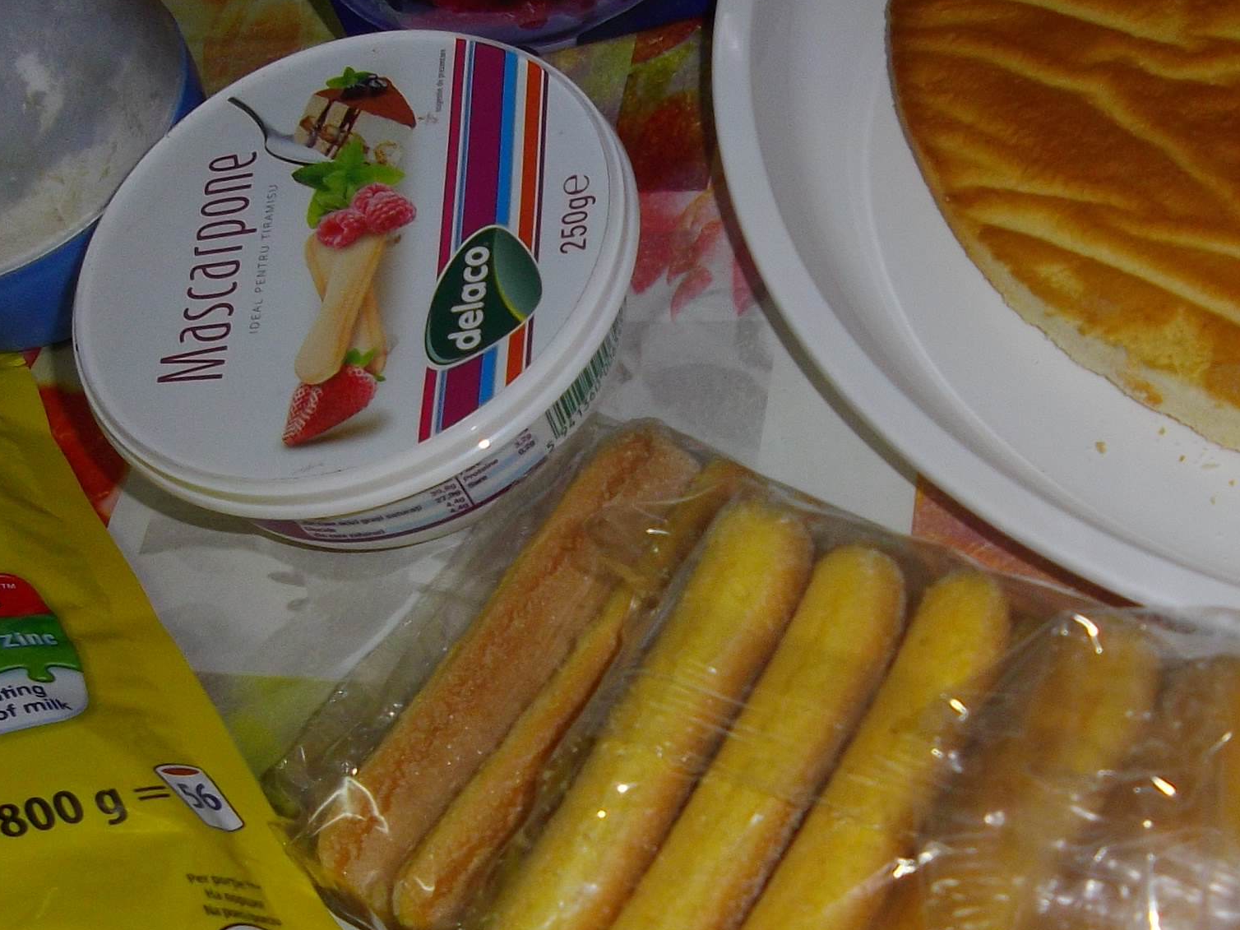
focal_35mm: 55
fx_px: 1970
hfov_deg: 34.8
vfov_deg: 26.5
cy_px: 584
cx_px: 729
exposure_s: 1/50
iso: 100
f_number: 3.2
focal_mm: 4.9
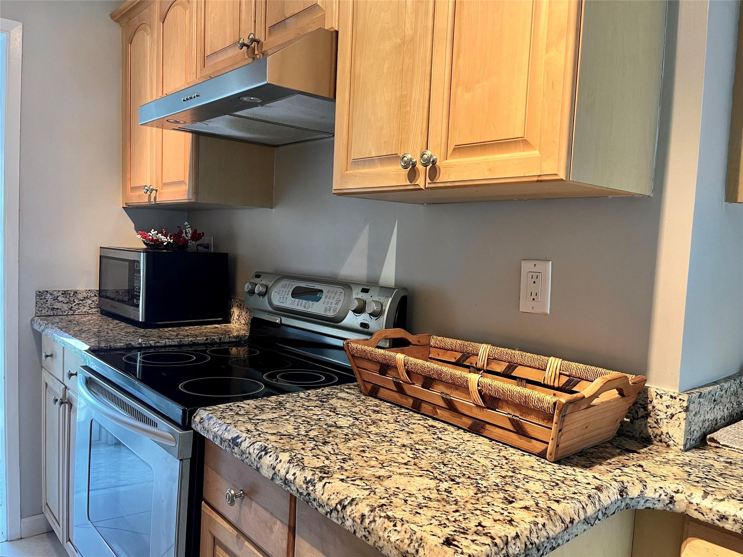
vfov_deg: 53.1
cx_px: 372
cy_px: 278
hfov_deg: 67.3
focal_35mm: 26
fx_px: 558
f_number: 1.6
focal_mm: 5.1
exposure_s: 1/60
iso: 200
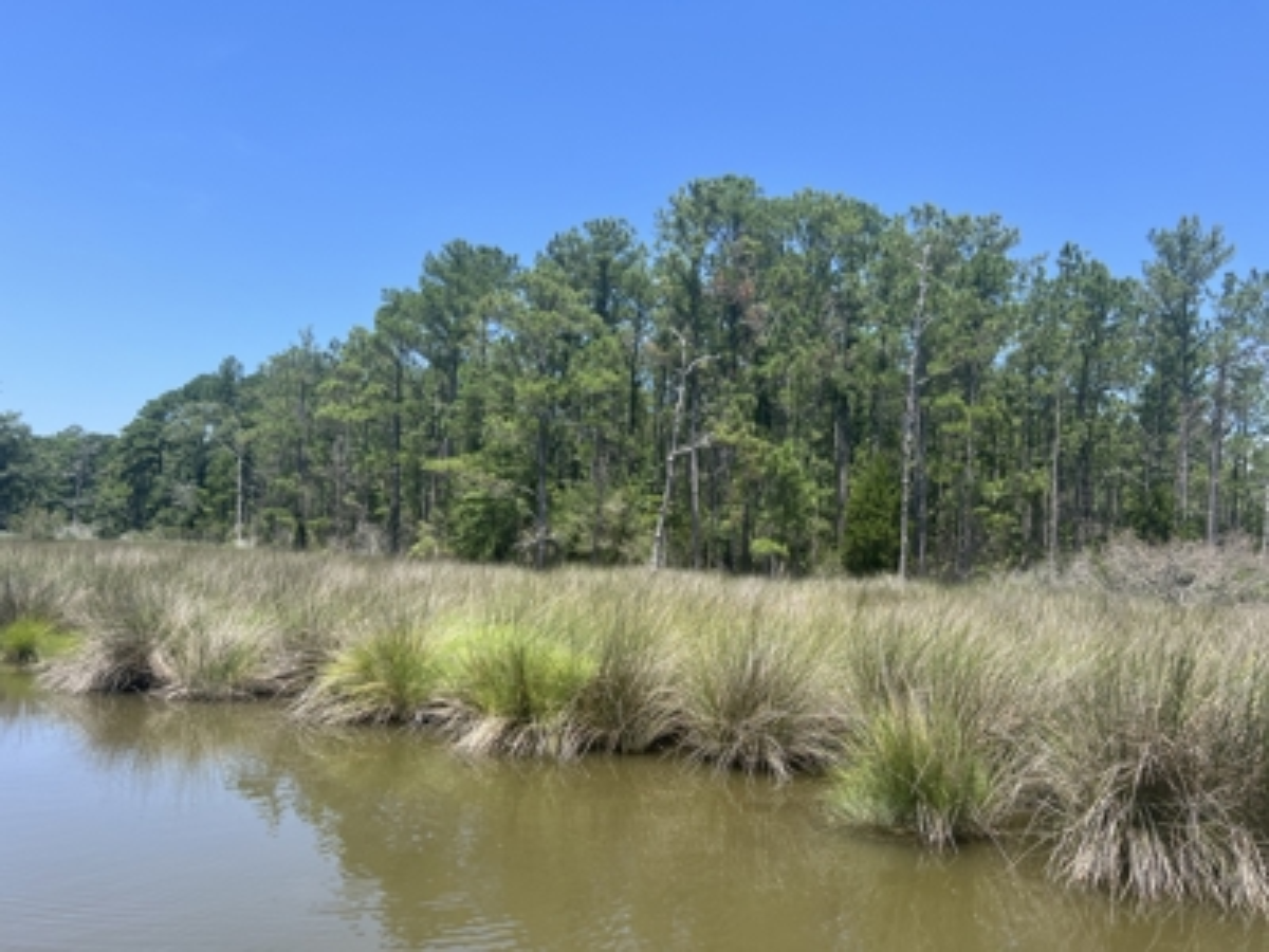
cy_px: 476
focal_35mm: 26
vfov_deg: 53.1
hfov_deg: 67.3
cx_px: 634
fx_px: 953
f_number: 1.5
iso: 50
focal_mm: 5.7
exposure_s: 1/2571
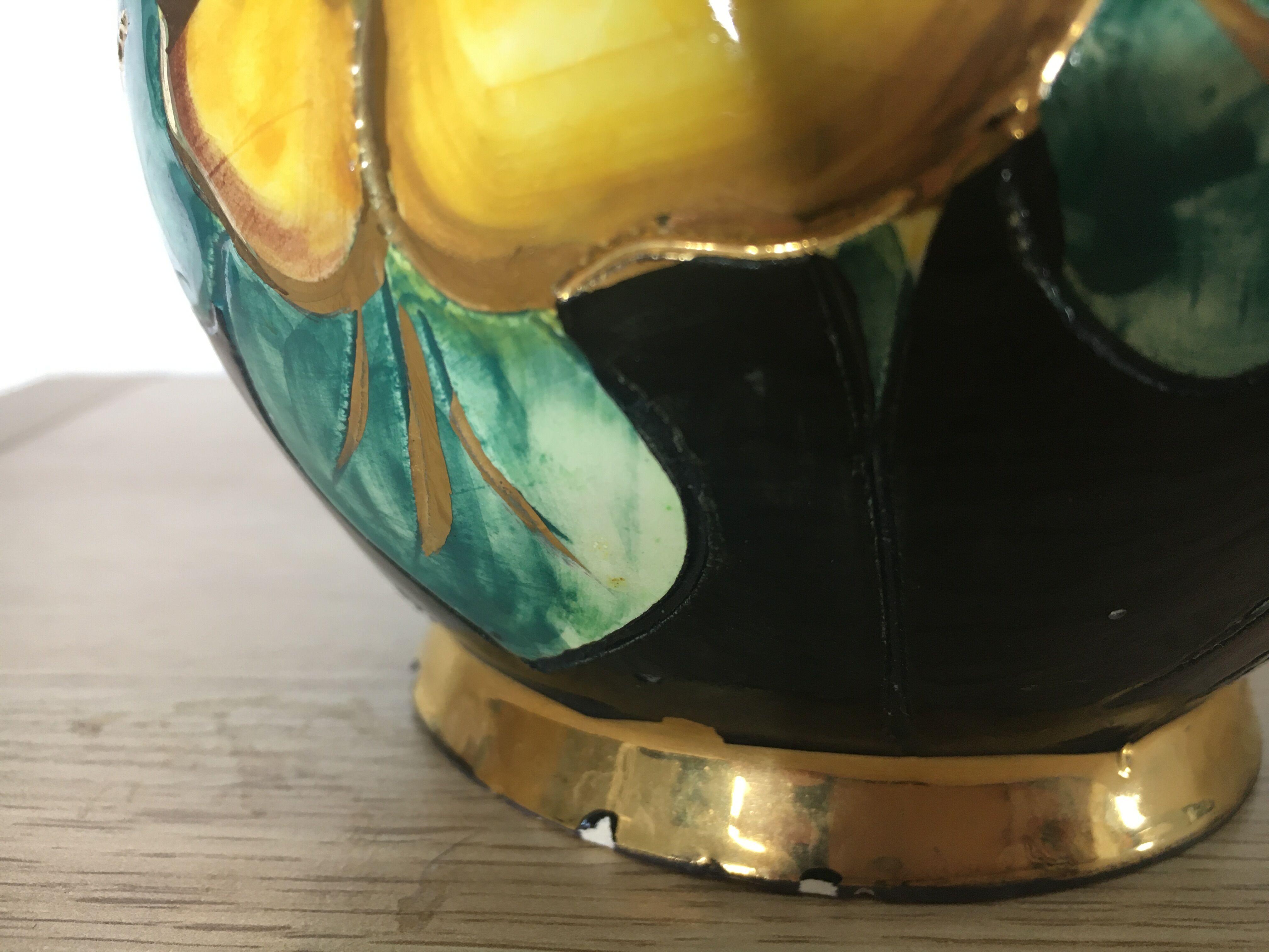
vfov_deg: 48.2
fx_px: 1063
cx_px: 634
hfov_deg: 61.7
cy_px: 476
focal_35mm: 29
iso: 100
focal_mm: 4.15
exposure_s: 1/33
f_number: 2.2
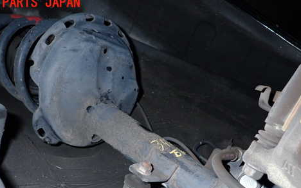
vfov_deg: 36.4
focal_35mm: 34
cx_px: 156
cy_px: 140
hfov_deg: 56.7
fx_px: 279
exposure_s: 1/125
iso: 400
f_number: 2
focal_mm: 4.5
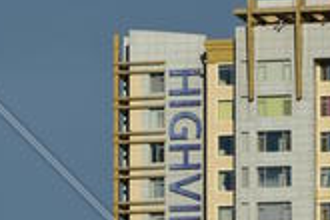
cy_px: 404
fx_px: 5067
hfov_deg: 3.7
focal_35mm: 553
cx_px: 295
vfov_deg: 2.5
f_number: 8
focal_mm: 105
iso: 100
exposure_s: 1/500
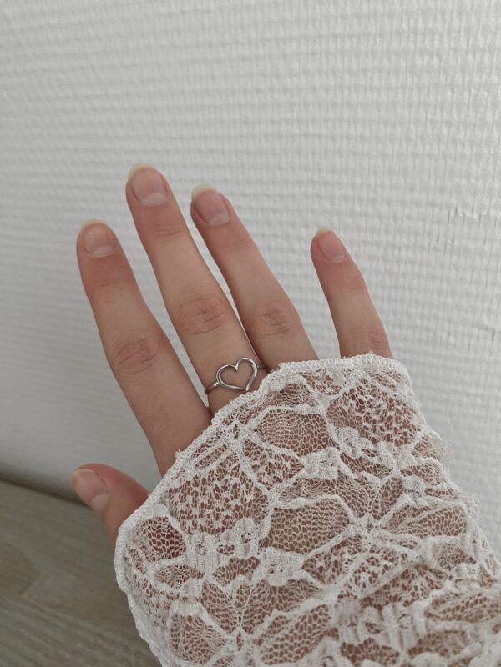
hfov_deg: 53.1
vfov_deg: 67.3
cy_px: 334
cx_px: 250
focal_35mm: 26
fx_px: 502
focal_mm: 4.25
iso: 200
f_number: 1.8
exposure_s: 1/60
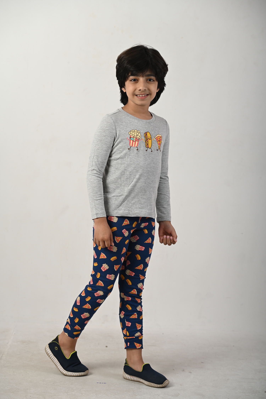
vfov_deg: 21.5
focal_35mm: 95
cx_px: 133
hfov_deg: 14.4
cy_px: 200
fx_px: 1053
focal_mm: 95
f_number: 4
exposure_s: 1/200
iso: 125
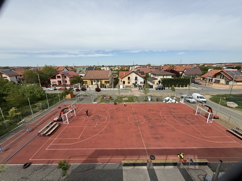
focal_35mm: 14
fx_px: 98
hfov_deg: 102.1
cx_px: 121
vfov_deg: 85.7
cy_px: 90
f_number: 2.2
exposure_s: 1/2024
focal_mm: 2.22
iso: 50
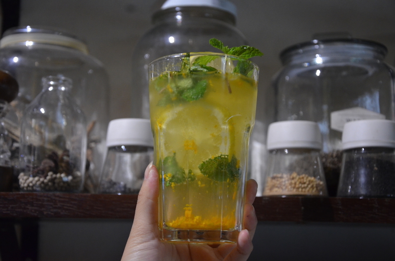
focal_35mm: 63
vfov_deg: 21.5
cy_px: 130
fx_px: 690
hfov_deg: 32.0
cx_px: 198
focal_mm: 42
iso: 1600
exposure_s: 1/15
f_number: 4.8
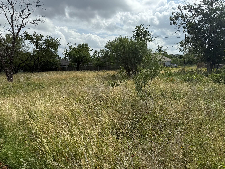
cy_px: 84
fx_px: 156
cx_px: 112
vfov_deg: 56.8
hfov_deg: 71.6
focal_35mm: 24
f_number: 1.78
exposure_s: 1/8130
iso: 80
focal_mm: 6.76
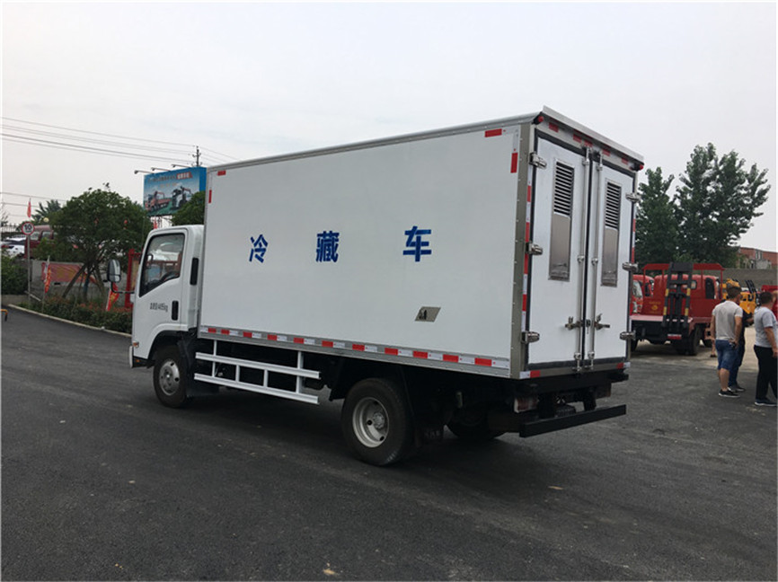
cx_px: 389
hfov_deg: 61.7
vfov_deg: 48.2
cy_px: 291
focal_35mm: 29
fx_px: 651
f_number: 2.2
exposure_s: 1/663
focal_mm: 4.15
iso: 25
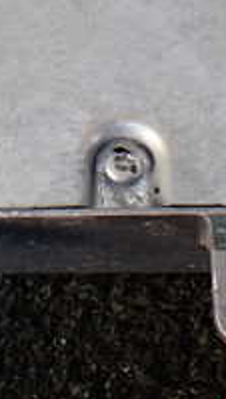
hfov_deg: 12.4
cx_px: 74
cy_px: -2
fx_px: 1041
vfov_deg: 21.0
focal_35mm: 98
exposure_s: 1/125
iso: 250
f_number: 2.3
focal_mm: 5.4
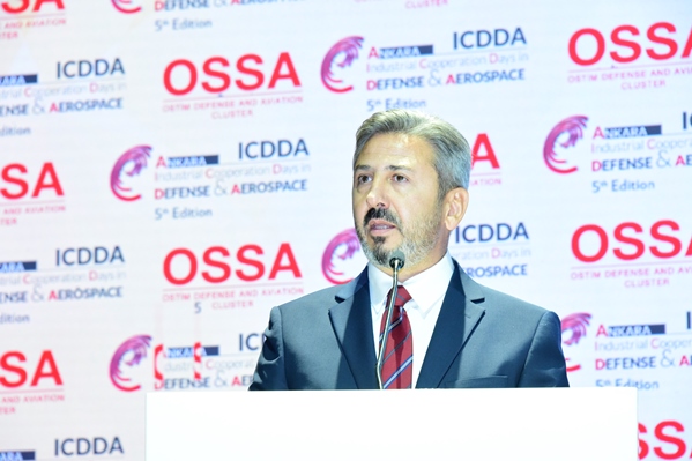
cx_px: 346
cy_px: 230
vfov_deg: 6.9
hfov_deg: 10.3
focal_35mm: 200
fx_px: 3843
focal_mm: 200
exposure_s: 1/125
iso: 6400
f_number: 11
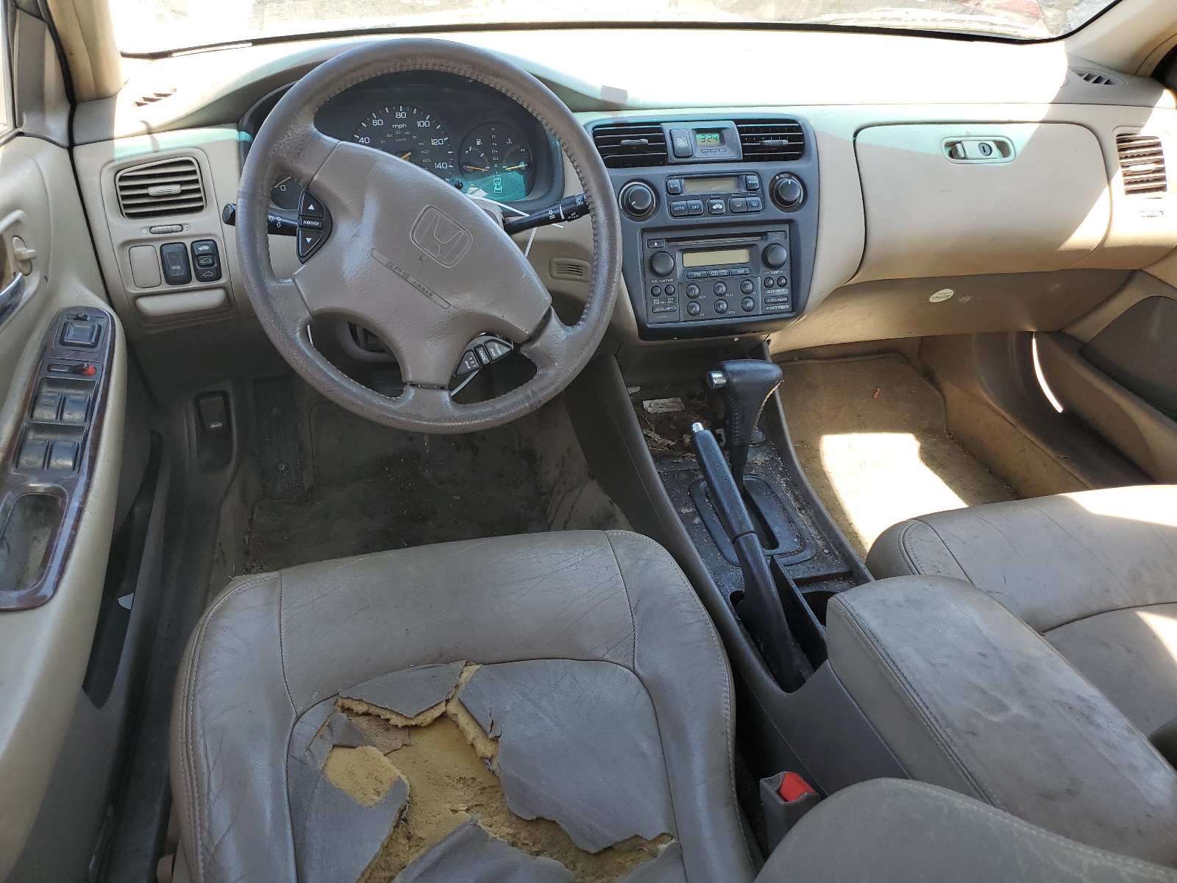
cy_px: 442
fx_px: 884
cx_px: 588
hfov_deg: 67.3
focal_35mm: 26
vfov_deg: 53.1
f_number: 1.5
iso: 50
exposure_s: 1/185
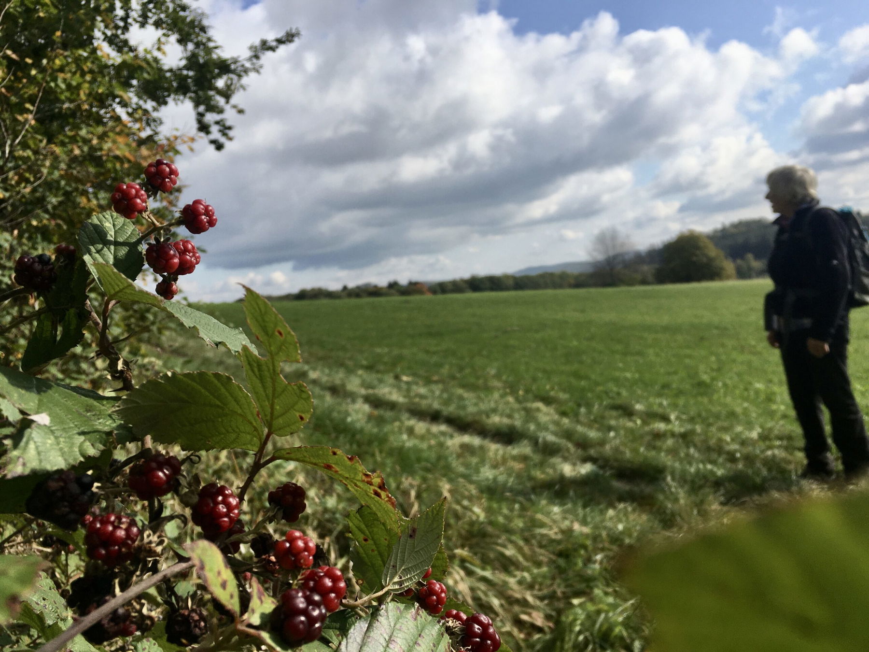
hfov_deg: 61.7
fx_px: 728
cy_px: 326
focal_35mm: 29
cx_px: 434
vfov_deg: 48.2
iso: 25
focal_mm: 4.15
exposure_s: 1/1876
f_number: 2.2
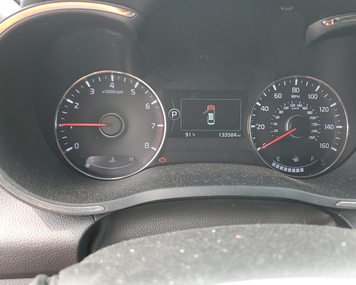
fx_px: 295
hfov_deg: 62.1
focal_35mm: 28
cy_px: 142
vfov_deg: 51.5
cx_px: 192
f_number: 1.5
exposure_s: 1/120
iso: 79
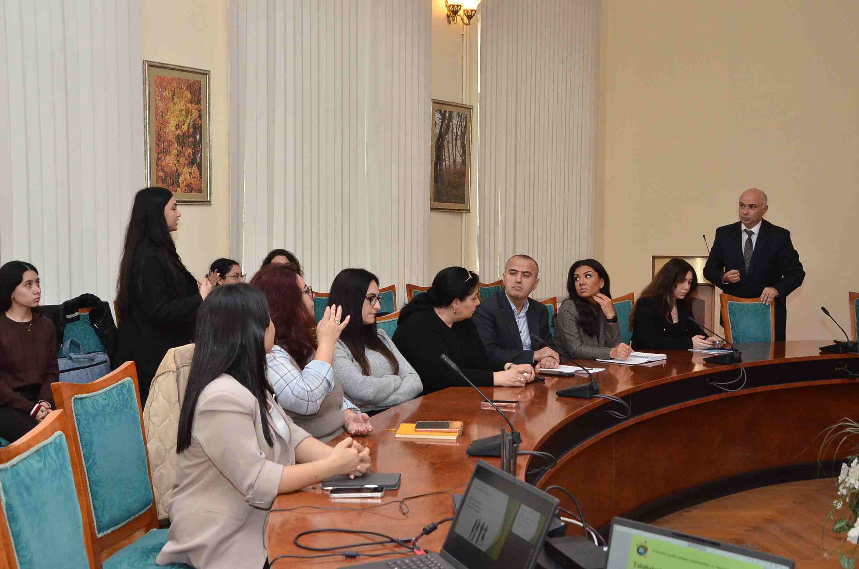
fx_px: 1000
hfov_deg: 46.5
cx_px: 430
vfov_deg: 31.8
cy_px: 284
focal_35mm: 42
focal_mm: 28
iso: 2200
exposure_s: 1/200
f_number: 6.3
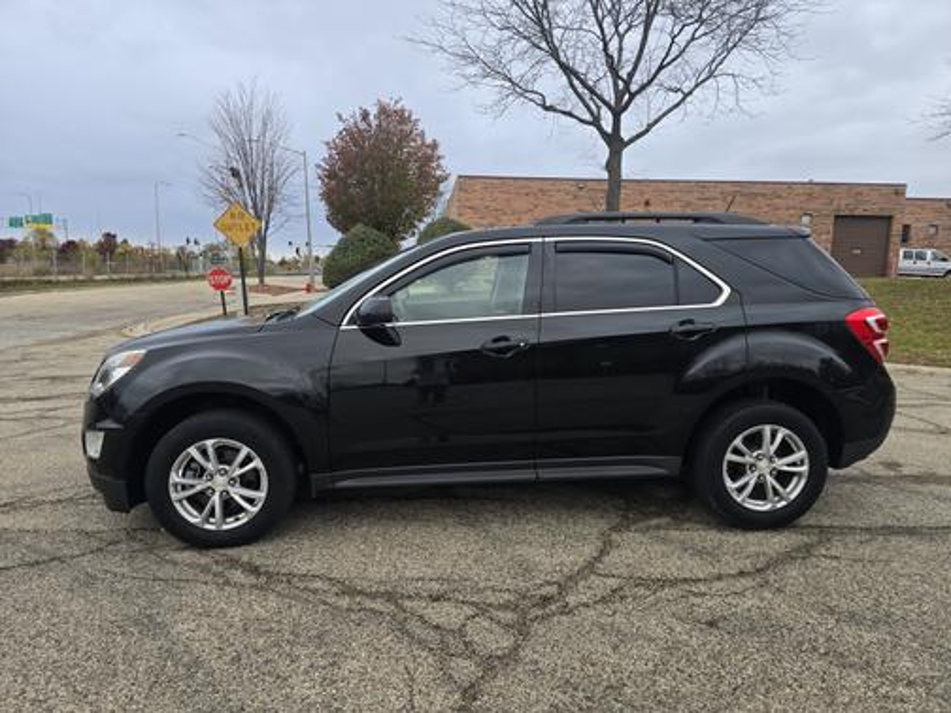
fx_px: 632
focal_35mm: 23
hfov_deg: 73.9
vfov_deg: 58.9
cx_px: 476
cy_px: 356
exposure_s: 1/180
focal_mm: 6.3
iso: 64
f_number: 1.7
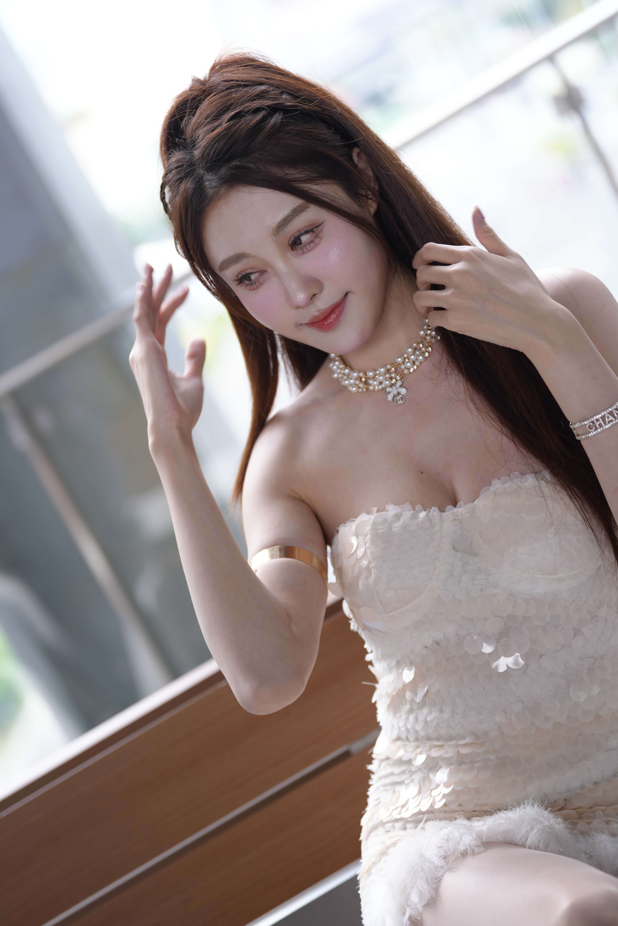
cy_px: 463
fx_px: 2369
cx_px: 309
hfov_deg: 14.9
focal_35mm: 92
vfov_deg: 22.1
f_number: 2.8
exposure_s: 1/100
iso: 125
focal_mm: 92
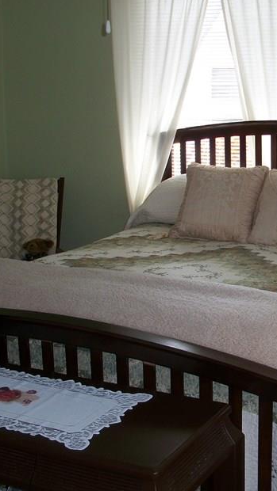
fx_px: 822
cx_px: 225
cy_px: 238
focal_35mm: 63
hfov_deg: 18.9
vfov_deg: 33.3
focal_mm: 6.3
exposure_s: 1/30
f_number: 3.1
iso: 80
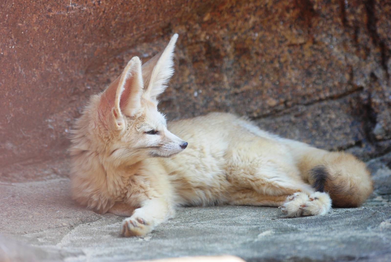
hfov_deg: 9.1
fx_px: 2447
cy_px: 131
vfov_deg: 6.1
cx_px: 196
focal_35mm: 225
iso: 400
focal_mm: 150
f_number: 4.5
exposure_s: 1/320
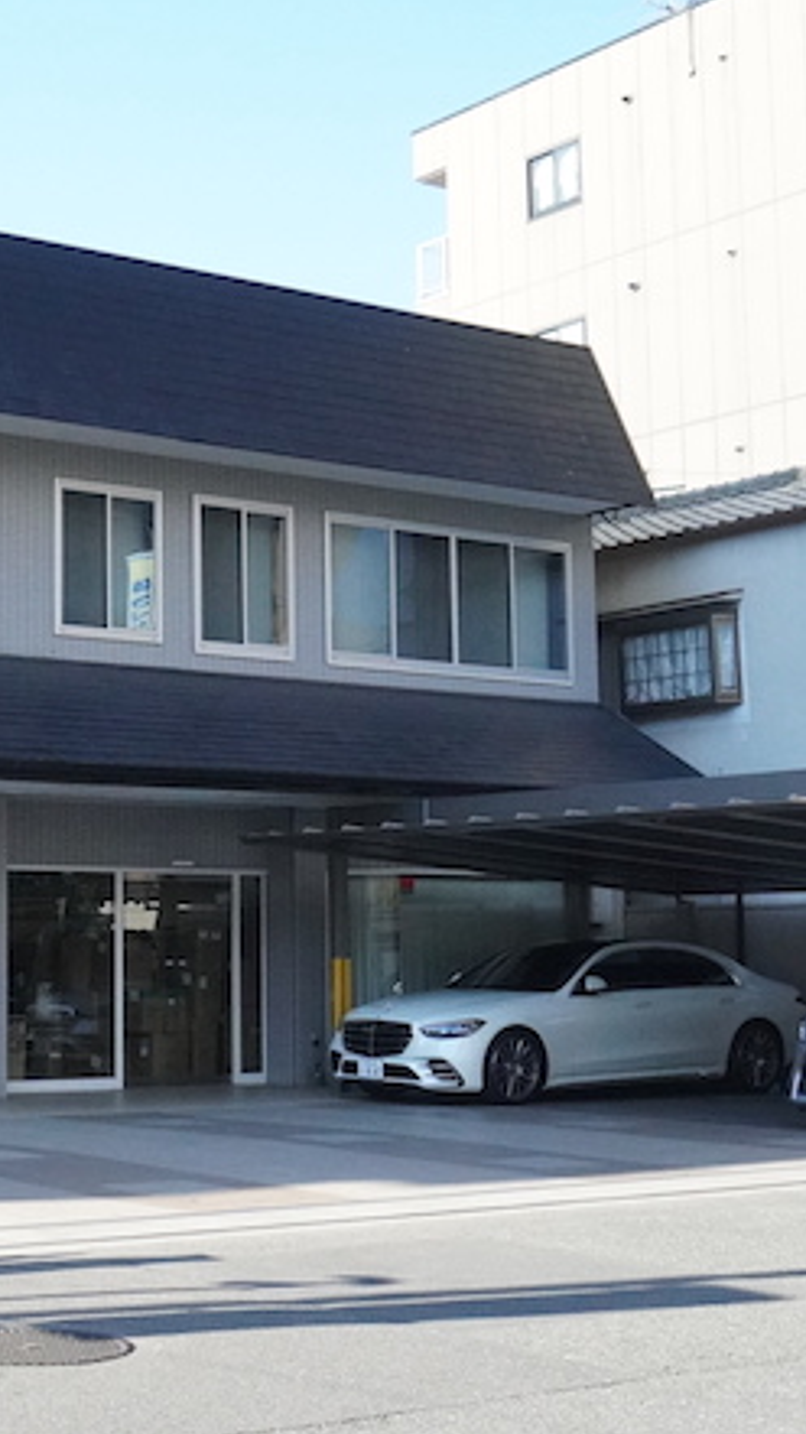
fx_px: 2166
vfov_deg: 36.6
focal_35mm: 57
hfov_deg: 20.5
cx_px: 13
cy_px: 671
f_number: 9
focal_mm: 20
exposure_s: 1/2500
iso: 5000
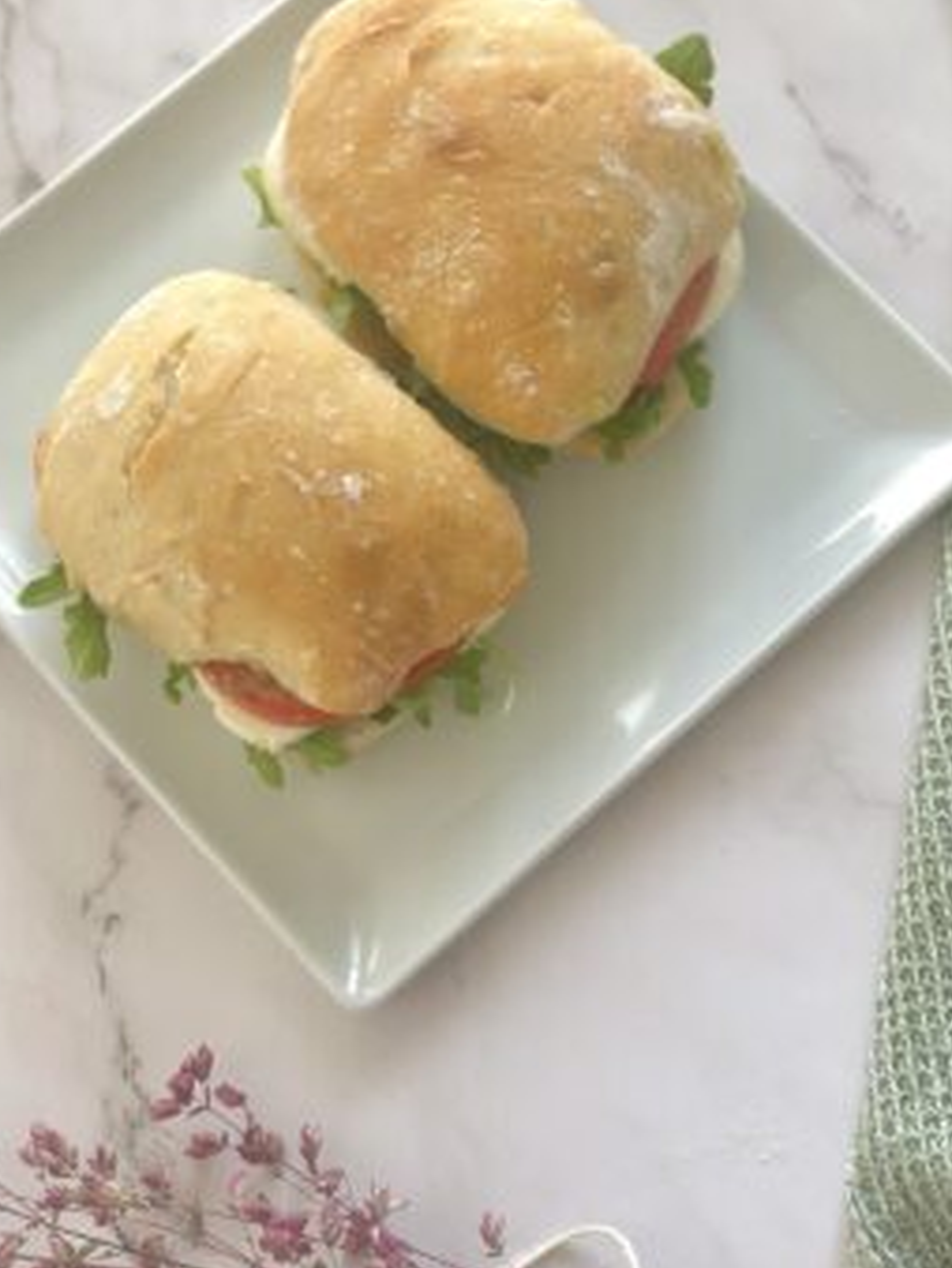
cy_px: 626
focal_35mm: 71
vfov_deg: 27.4
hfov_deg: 20.7
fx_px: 2600
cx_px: 523
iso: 125
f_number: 1.78
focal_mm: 6.86
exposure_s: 1/116
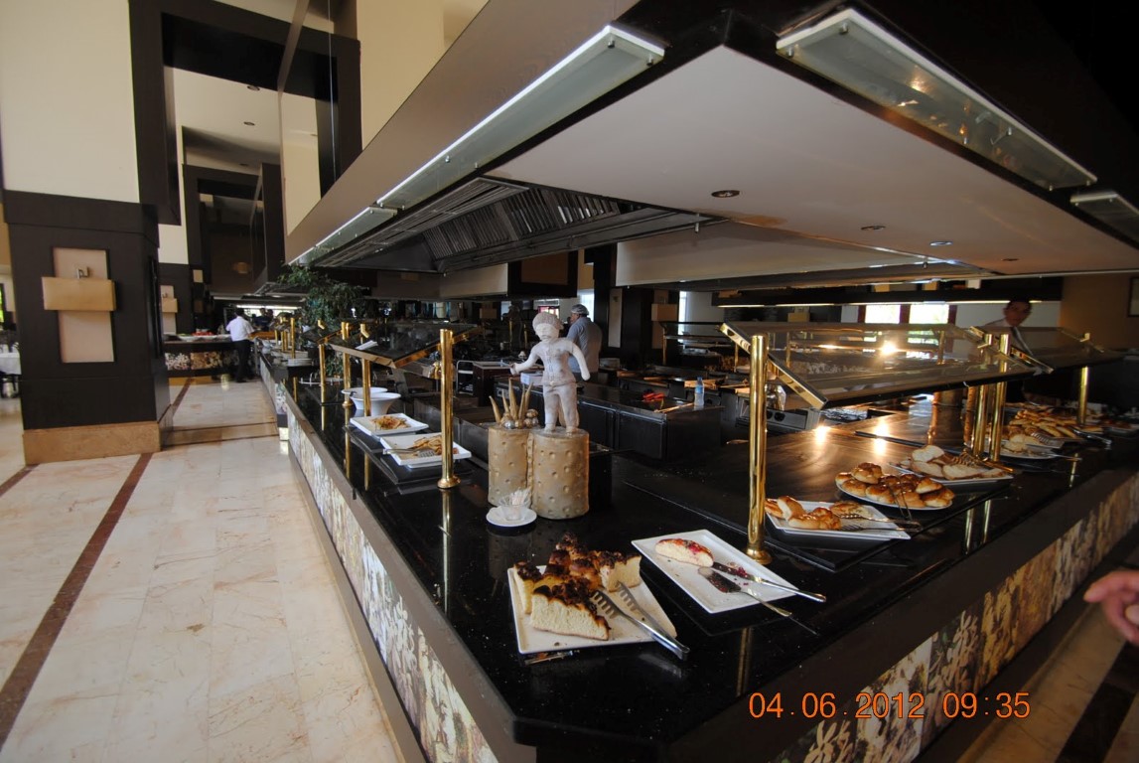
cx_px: 570
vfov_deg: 77.5
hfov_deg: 100.3
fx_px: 475
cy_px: 382
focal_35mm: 15
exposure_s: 1/60
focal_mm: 10
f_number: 3.5
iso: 200
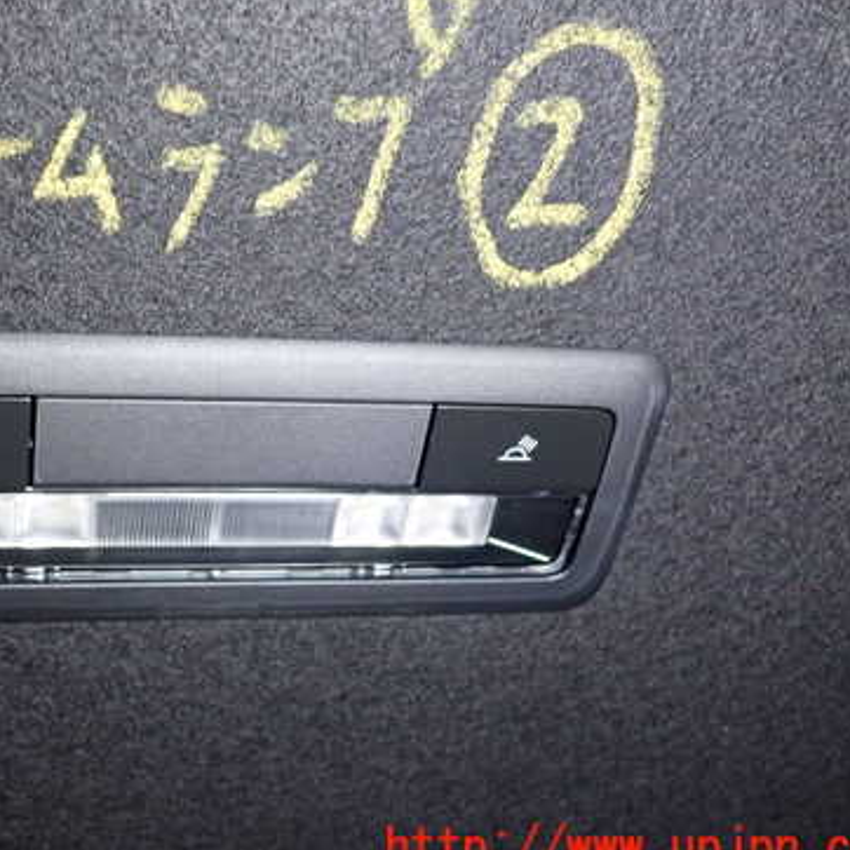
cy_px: 350
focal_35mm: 44
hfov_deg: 37.4
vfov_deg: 38.2
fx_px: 1222
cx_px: 211
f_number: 2.3
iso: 500
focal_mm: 5.4
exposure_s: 1/30
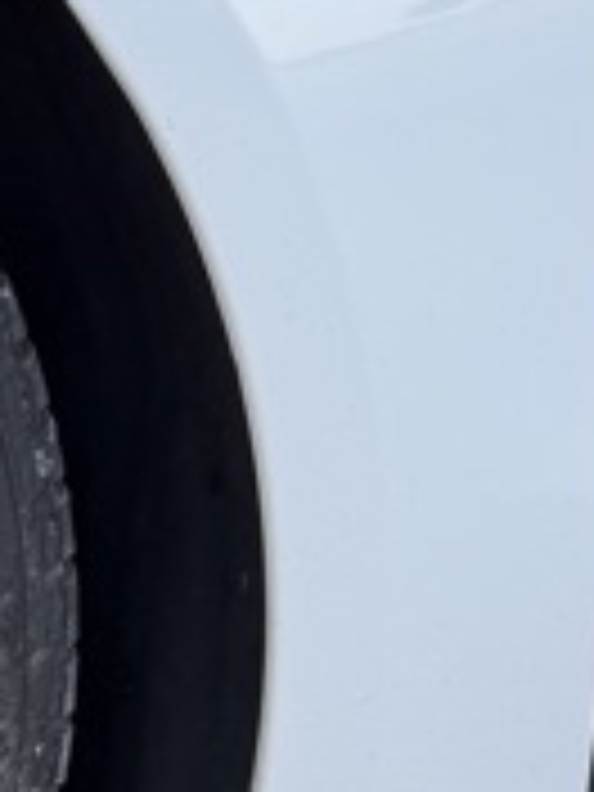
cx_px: -796
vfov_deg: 18.0
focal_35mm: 109
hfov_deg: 11.4
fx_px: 2494
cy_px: 531
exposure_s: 1/121
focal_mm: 6.76
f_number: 1.78
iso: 80
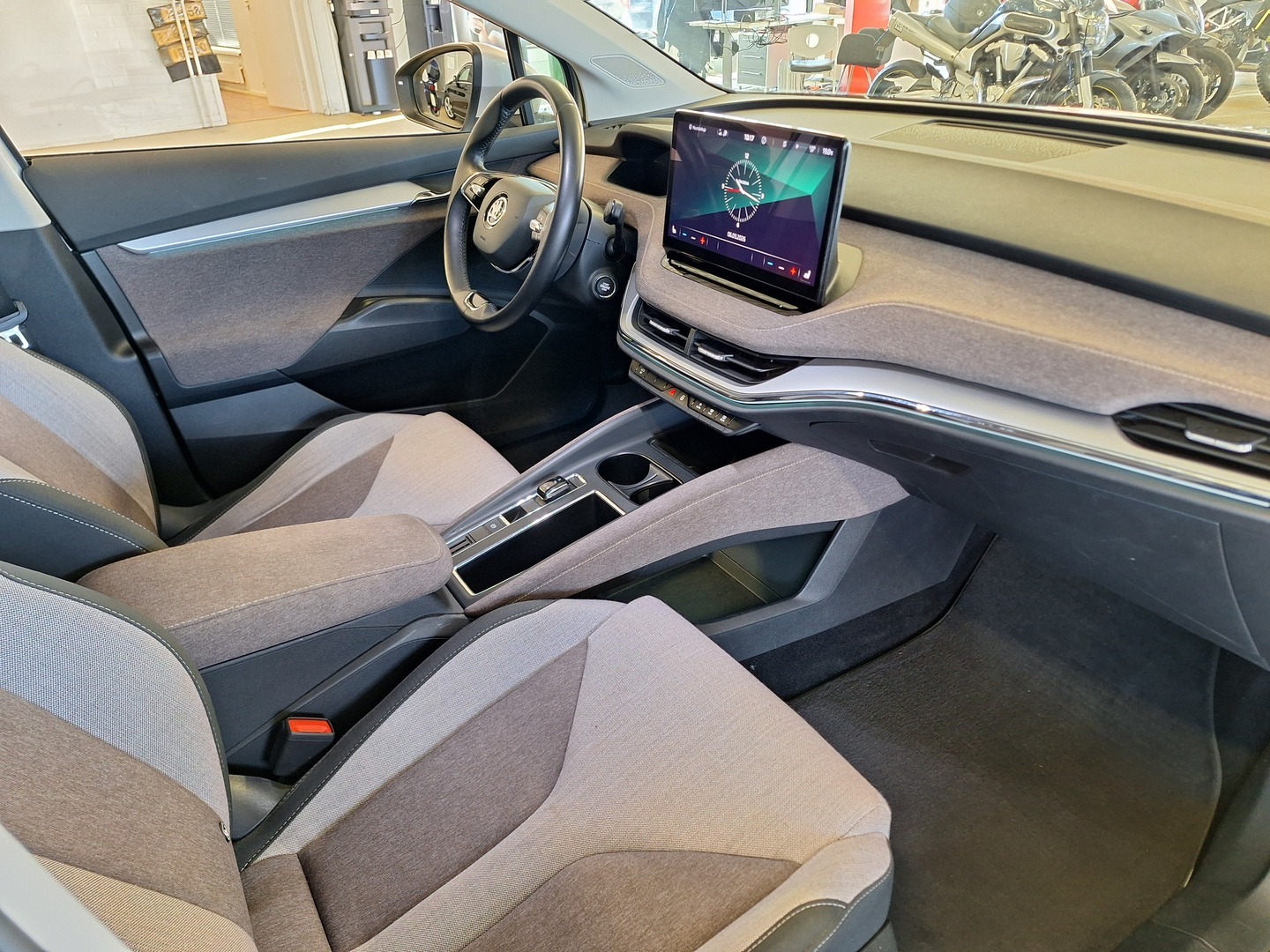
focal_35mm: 23
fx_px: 844
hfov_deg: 73.9
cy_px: 476
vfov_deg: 58.9
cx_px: 635
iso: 200
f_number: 1.8
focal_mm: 5.54
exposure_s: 1/33
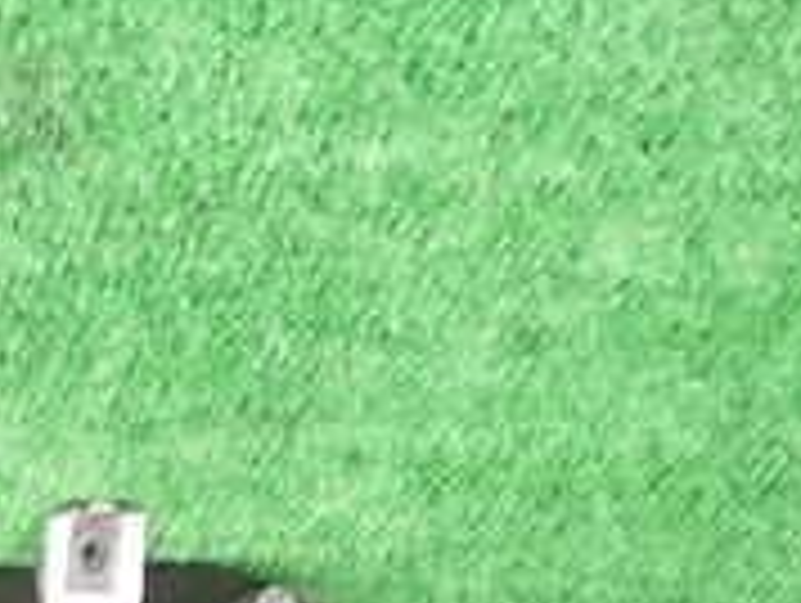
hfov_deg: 17.2
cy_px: 824
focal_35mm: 101
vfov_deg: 14.0
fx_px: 2340
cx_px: -454
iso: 160
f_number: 2.3
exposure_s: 1/60
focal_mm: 5.4
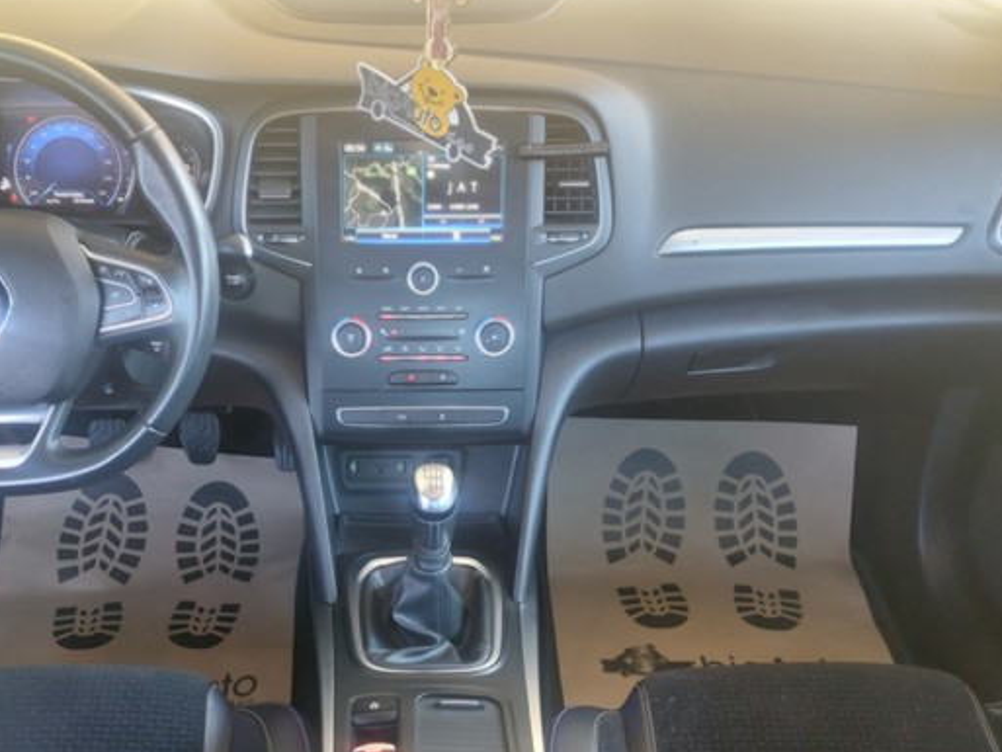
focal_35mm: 39
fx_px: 1129
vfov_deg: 36.3
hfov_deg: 47.5
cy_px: 531
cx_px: 391
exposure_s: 1/50
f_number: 1.8
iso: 320
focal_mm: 5.23
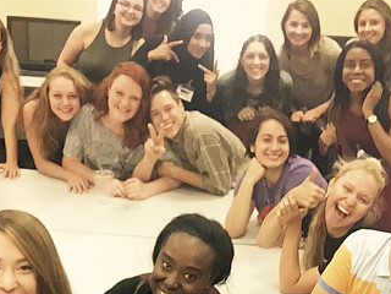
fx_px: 723
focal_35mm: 64
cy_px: 275
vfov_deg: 22.3
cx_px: 222
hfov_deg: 30.2
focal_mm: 2.65
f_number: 2.2
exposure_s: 1/30
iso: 125
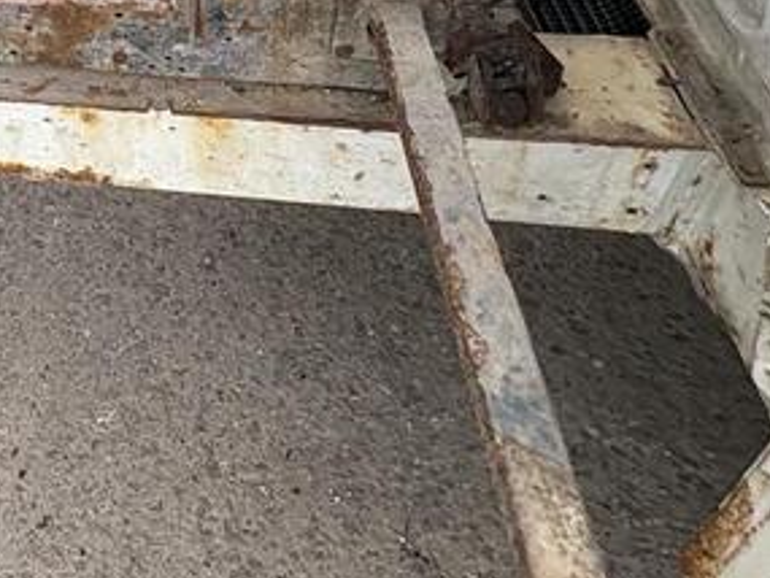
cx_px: -146
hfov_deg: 34.6
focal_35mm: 44
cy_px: -227
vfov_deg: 26.4
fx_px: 979
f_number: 2.2
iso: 40
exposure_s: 1/334
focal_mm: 2.22
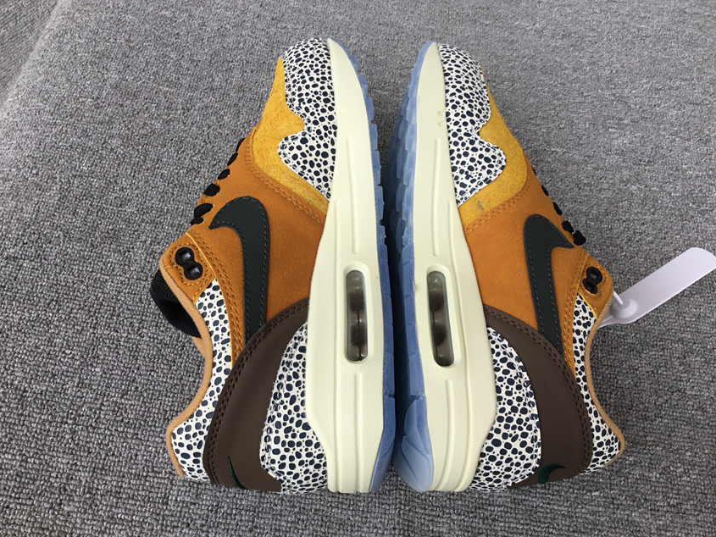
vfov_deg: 43.0
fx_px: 683
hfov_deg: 55.3
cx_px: 356
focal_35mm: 33
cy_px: 266
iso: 25
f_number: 2.4
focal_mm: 3.3
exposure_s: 1/101
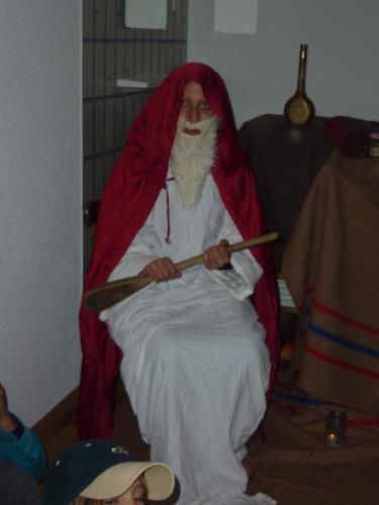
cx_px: 190
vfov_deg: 32.7
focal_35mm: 59
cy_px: 252
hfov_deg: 24.8
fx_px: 861
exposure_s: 1/125
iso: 160
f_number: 3.9
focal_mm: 9.7
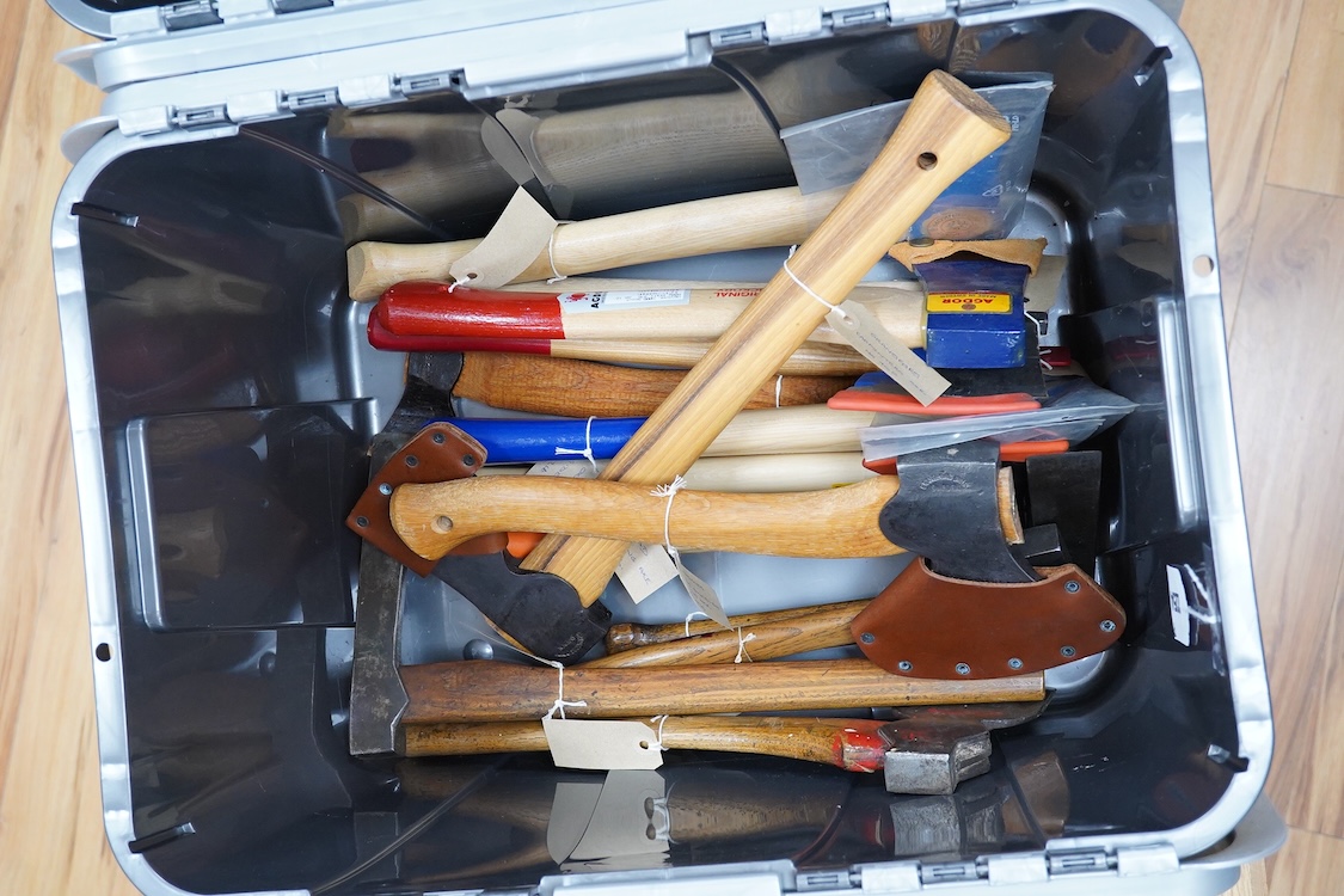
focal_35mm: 45
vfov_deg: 29.9
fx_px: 1680
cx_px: 672
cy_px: 448
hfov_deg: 43.6
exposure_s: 1/100
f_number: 8
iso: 2500
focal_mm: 30
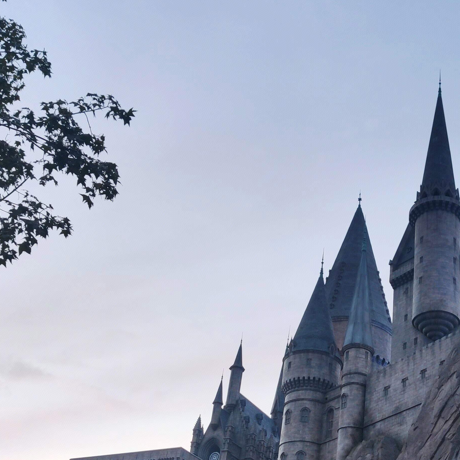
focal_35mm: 50
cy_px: 346
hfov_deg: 33.1
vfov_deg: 33.3
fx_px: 752
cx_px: 362
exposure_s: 1/100
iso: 157
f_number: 1.75
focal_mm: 4.75
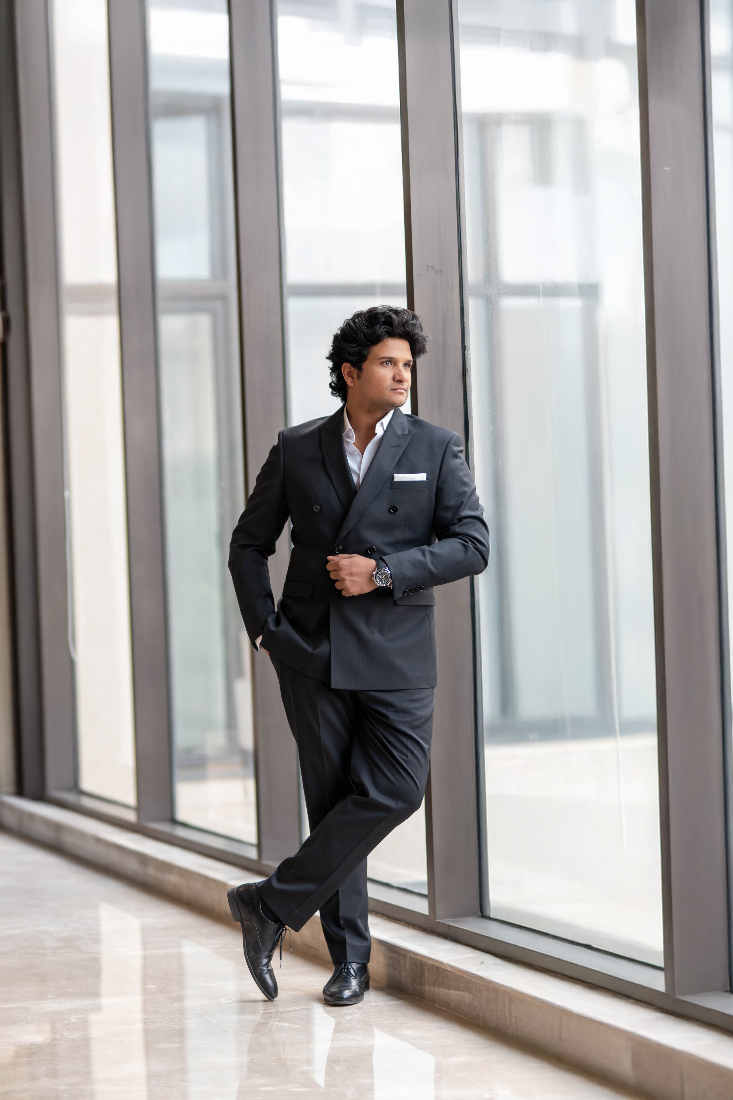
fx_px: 2596
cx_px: 366
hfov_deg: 16.1
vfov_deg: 23.9
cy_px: 550
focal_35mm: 85
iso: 64
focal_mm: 85
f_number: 1.4
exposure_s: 1/80
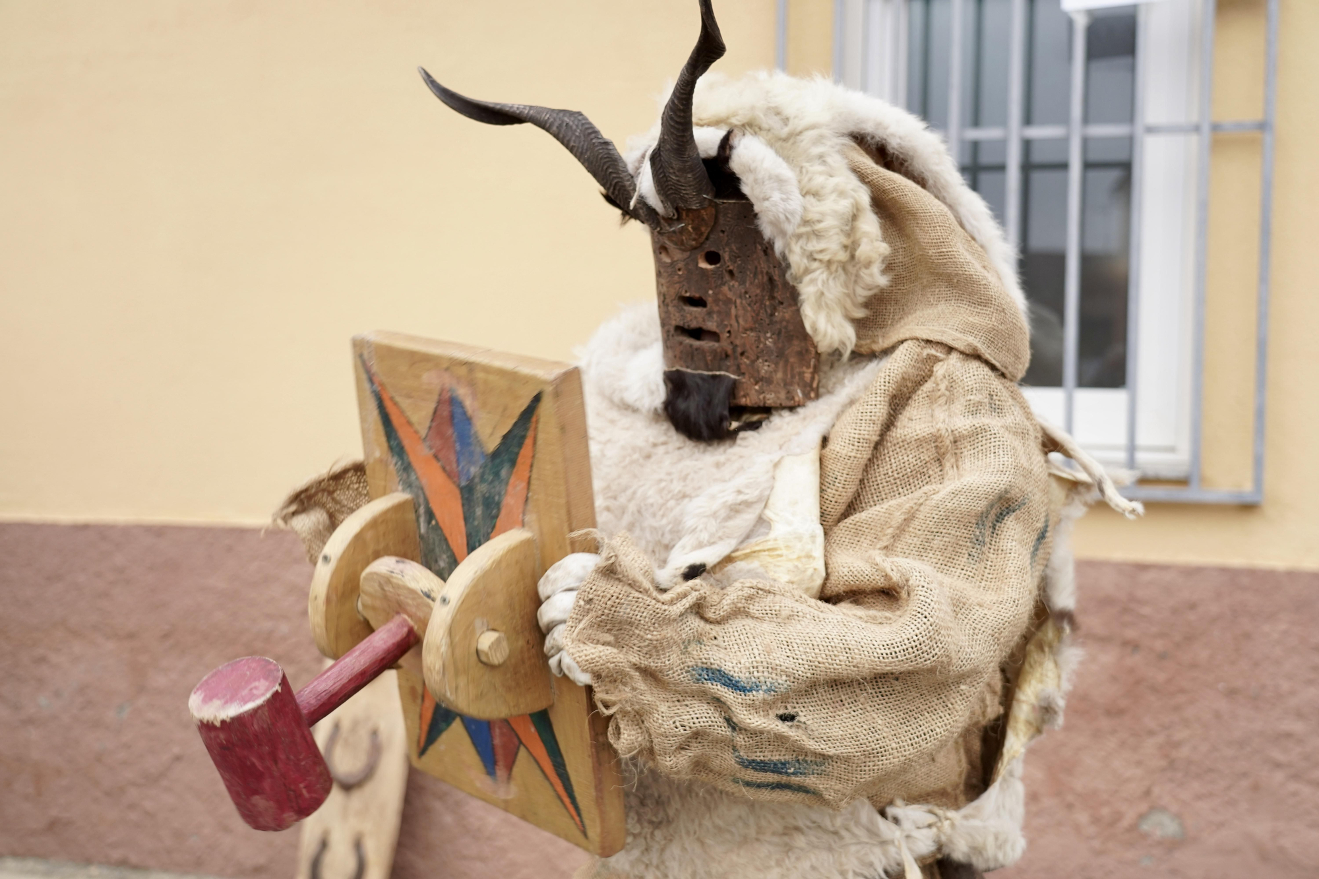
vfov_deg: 31.2
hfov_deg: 45.4
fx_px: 1575
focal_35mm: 43
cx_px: 660
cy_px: 440
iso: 500
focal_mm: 43
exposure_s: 1/500
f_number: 4
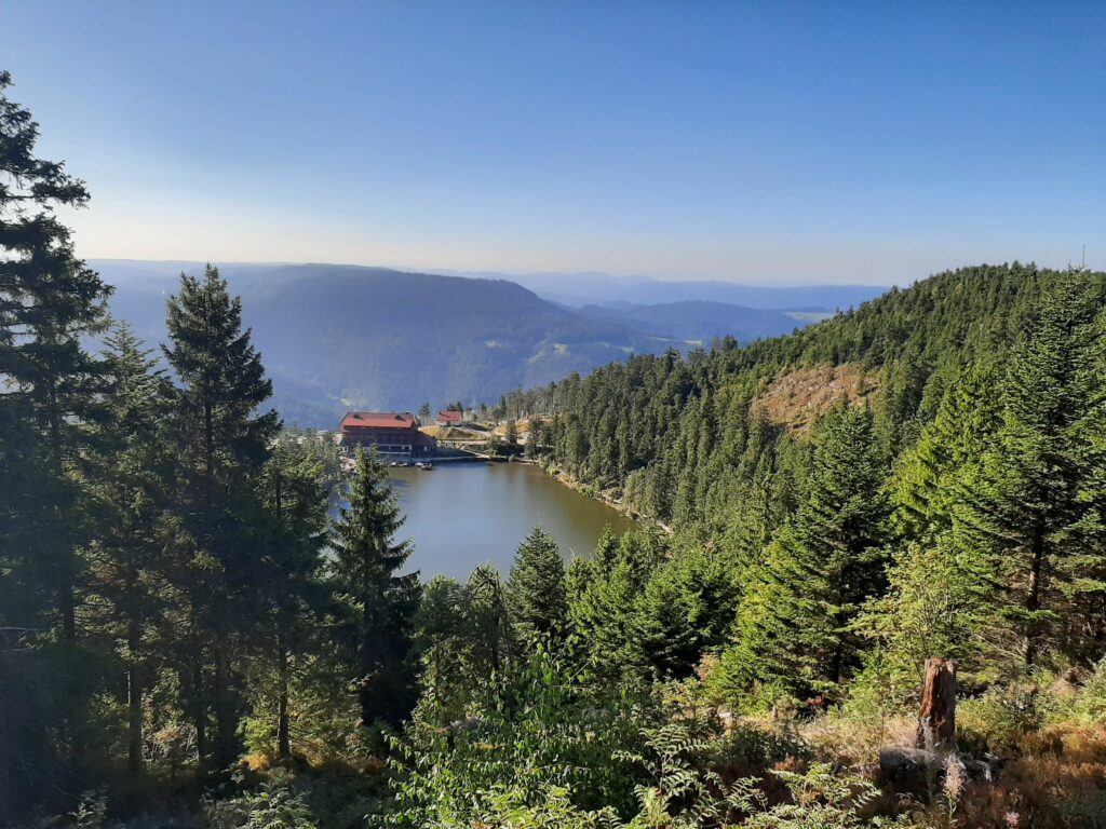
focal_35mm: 26
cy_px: 414
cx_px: 553
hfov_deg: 67.3
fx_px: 831
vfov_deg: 53.1
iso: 40
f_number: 1.7
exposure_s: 1/2179
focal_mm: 3.93
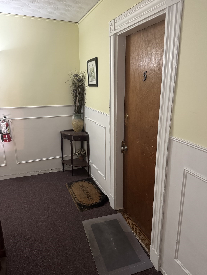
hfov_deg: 56.8
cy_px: 138
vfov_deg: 71.6
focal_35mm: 24
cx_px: 104
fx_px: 191
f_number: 1.78
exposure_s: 1/40
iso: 800
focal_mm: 6.76
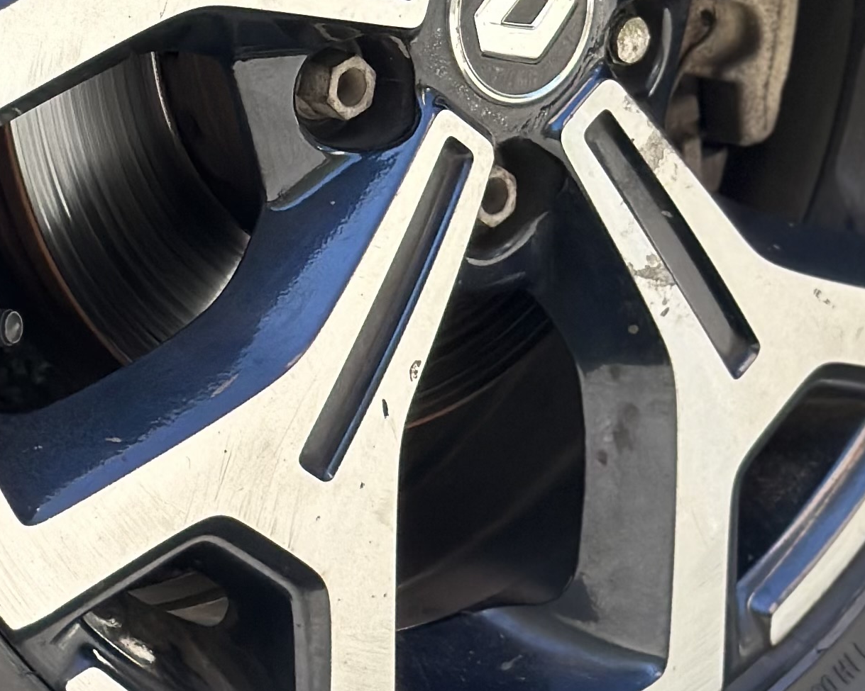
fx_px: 3968
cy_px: -162
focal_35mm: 155
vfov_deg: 9.8
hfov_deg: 12.4
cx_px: 384
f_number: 1.78
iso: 80
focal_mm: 6.86
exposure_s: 1/699
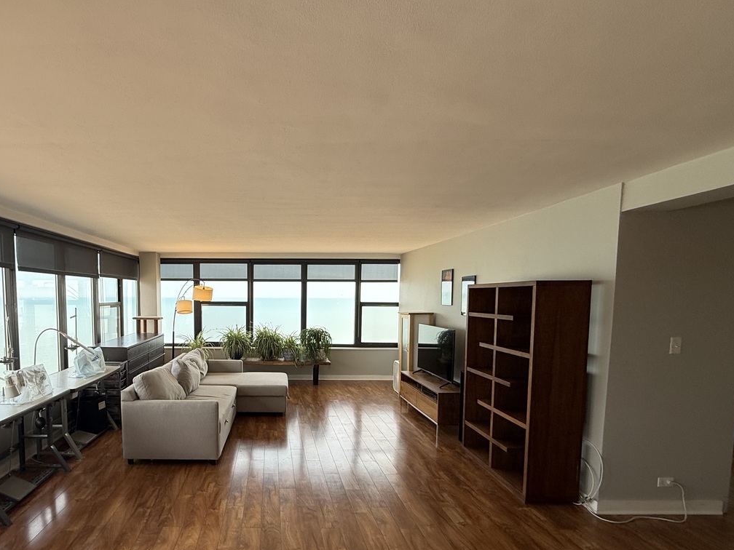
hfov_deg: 80.2
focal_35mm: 20
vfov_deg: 65.3
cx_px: 273
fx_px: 424
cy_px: 333
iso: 64
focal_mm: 2.22
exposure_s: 1/416
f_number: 2.2
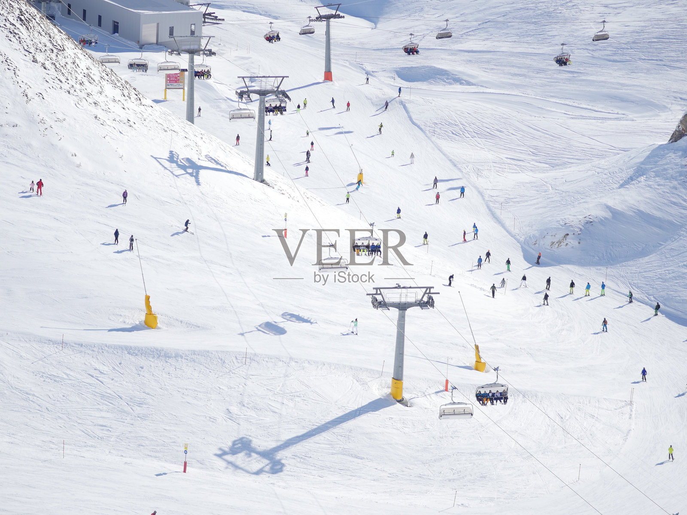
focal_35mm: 150
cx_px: 344
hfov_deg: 13.2
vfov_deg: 9.9
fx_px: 2977
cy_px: 258
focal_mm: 75
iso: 200
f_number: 1.8
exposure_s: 1/8000
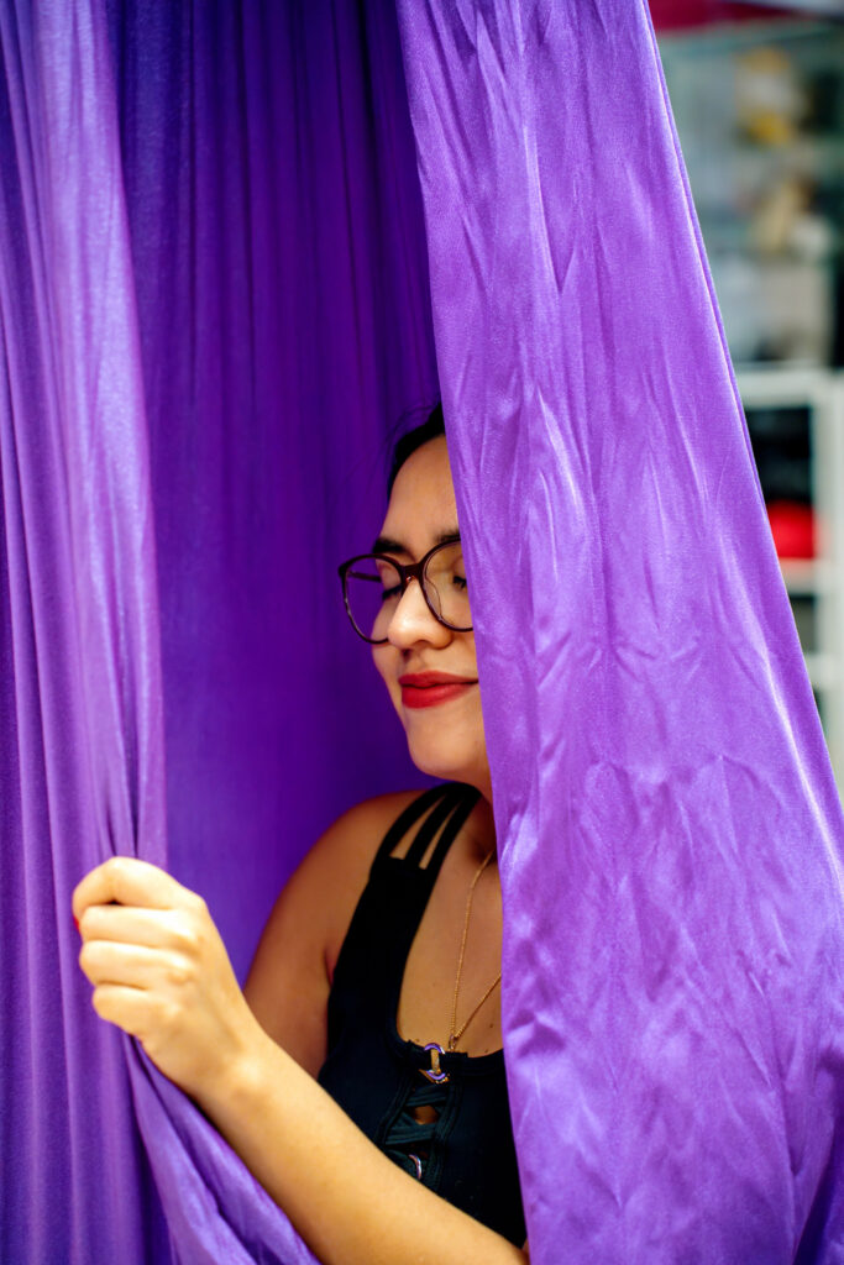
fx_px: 2636
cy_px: 632
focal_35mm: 75
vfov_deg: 27.0
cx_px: 422
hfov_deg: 18.2
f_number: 2.8
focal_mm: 75
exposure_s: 1/200
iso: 6400
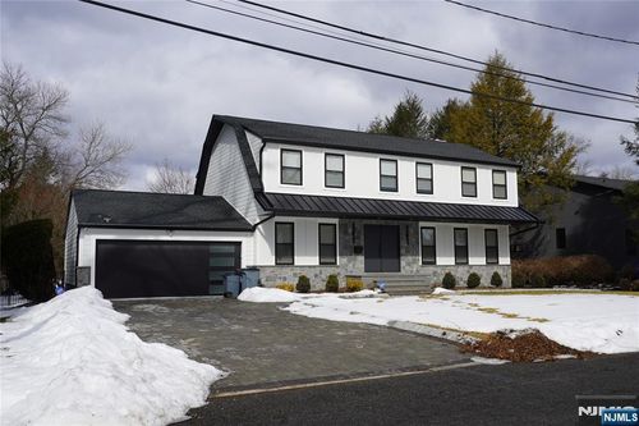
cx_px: 320
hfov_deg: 57.2
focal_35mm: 33
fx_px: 586
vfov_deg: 39.9
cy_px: 213
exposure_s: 1/160
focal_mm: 22
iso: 100
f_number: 10
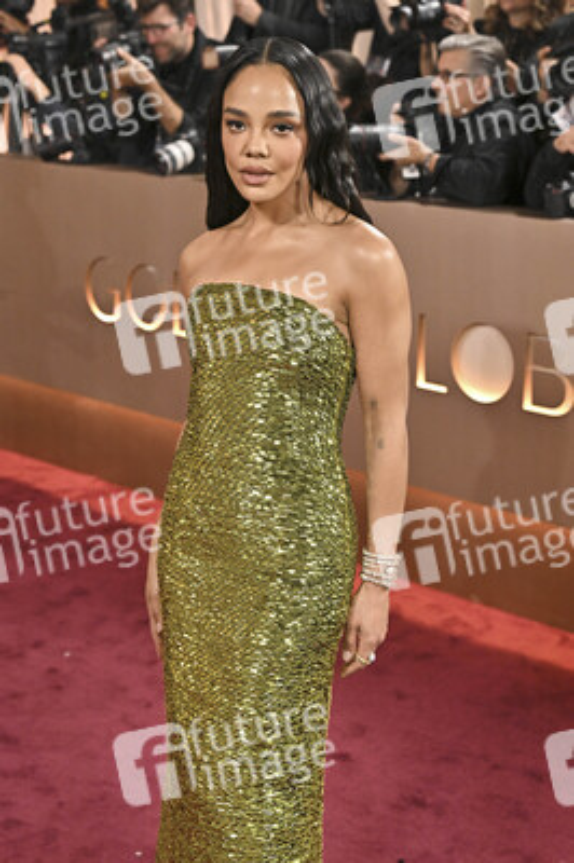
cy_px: 432
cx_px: 287
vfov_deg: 31.9
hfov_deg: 21.5
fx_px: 1509
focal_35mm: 63
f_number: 5
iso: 2500
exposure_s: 1/320
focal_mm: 63
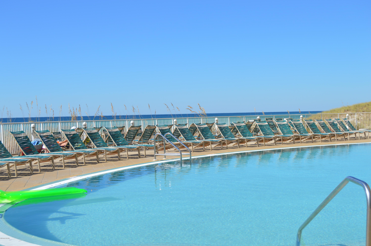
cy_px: 123
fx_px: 587
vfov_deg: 23.7
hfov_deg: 35.1
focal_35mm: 57
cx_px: 186
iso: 100
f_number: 10
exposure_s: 1/400
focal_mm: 38
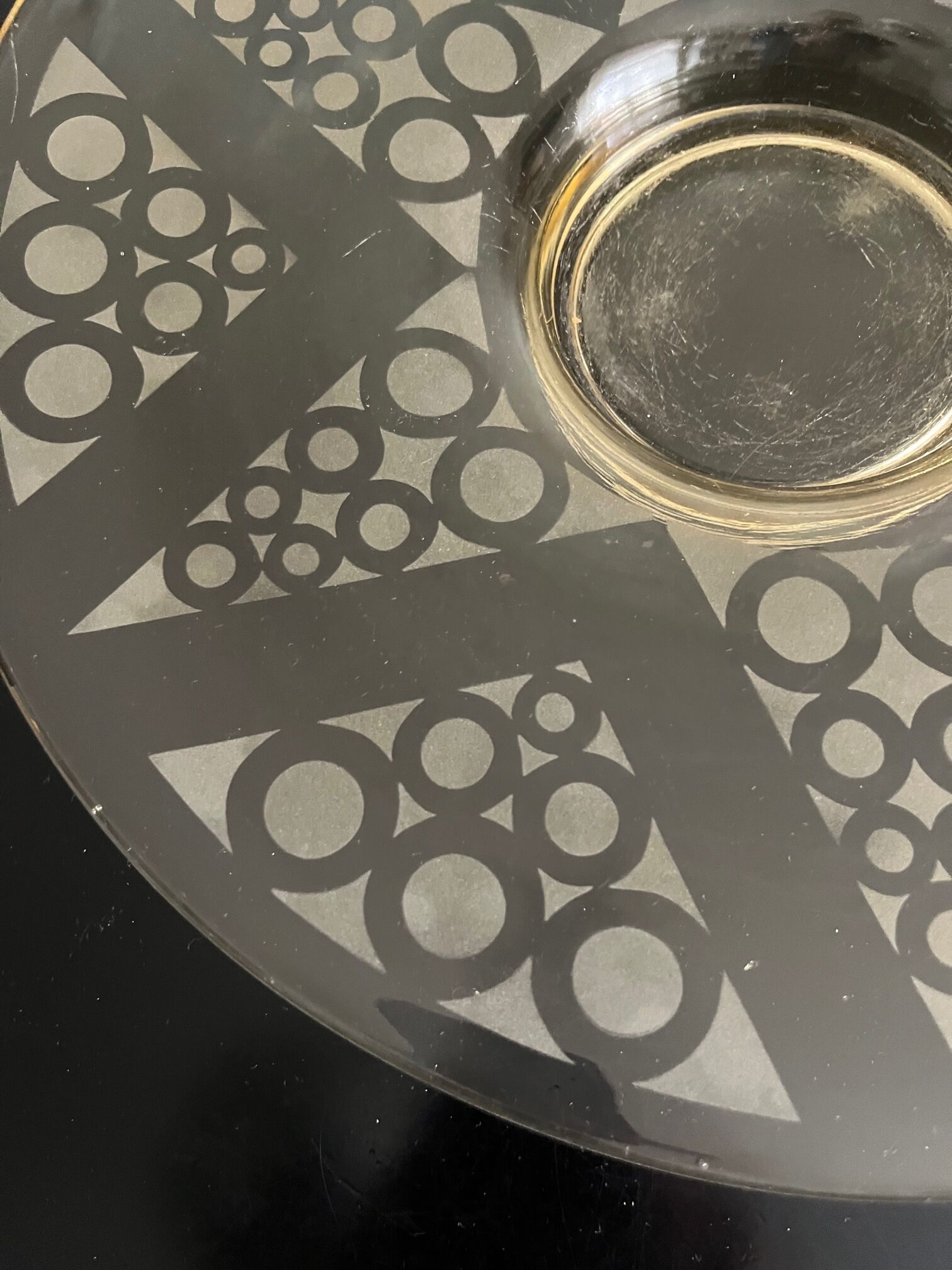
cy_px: 635
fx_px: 953
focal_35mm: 26
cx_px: 476
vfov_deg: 67.3
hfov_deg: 53.1
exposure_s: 1/30
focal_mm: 5.1
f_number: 1.6
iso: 640
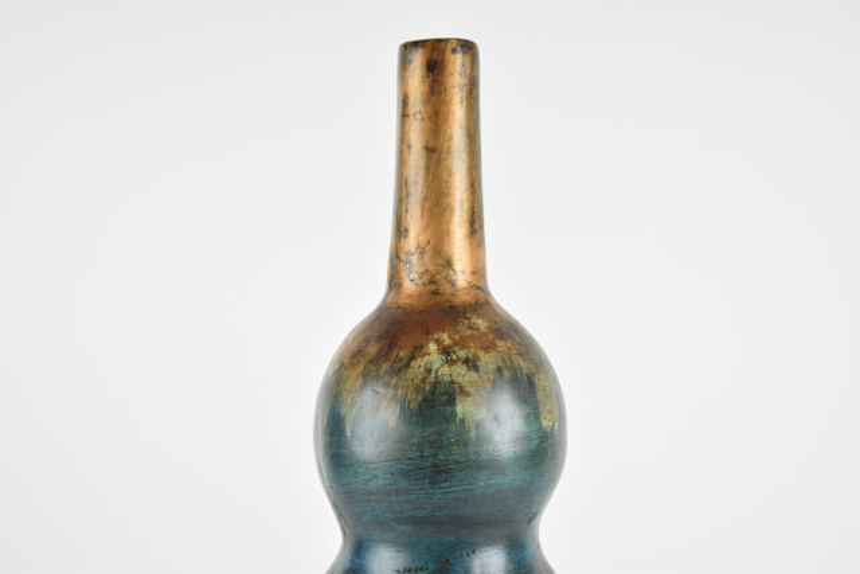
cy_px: 287
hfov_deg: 24.6
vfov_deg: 16.6
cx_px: 430
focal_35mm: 82
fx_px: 1971
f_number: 6.3
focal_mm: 55
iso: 400
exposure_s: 1/125
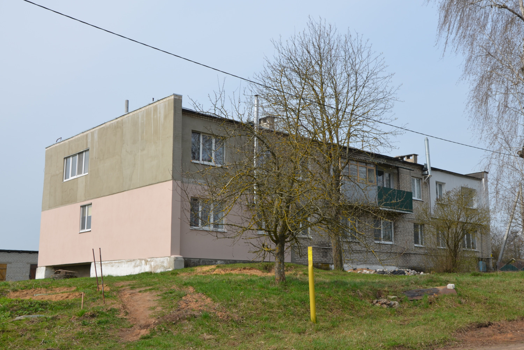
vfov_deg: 35.5
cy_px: 175
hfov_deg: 51.3
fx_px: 546
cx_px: 262
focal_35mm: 38
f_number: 8
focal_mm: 25
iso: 110
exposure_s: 1/250
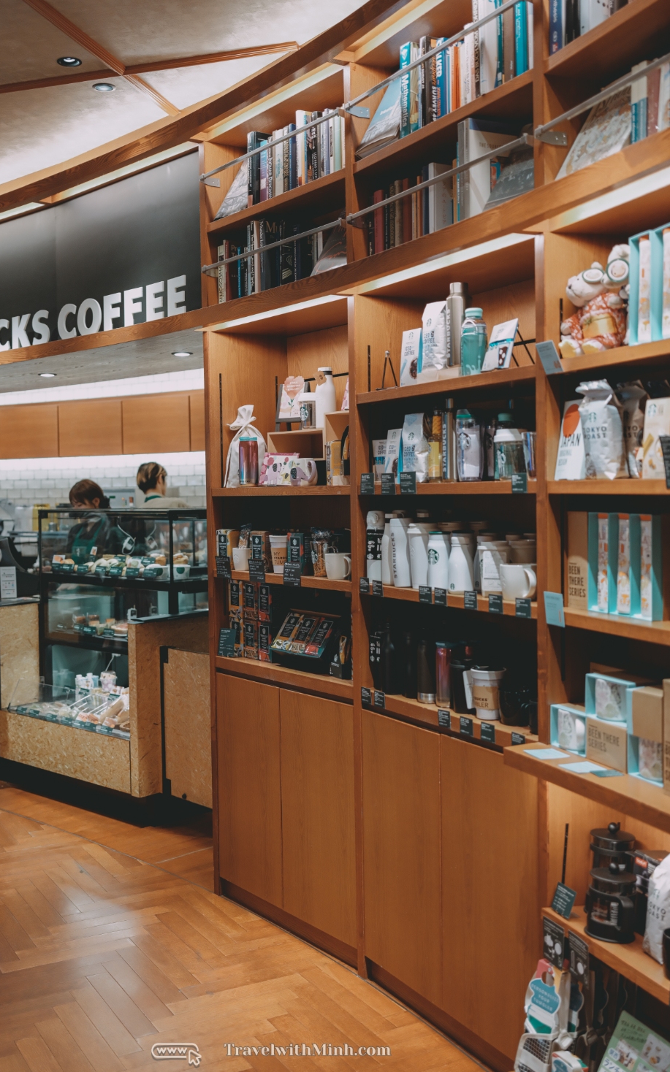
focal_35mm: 39
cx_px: 273
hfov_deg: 32.7
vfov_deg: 50.4
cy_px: 542
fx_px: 1140
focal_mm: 45
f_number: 2.8
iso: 800
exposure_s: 1/80
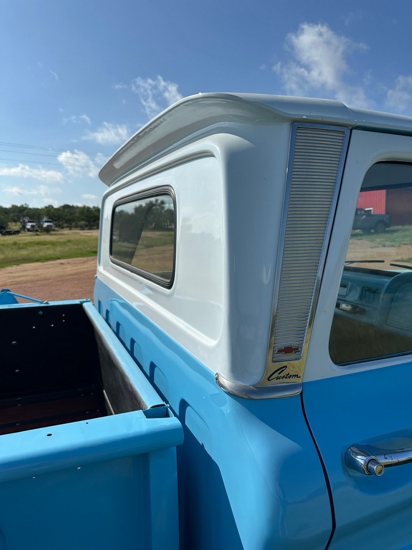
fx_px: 381
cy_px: 275
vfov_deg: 71.6
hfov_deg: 56.8
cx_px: 206
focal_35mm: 24
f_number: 1.78
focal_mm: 6.86
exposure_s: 1/8197
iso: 80
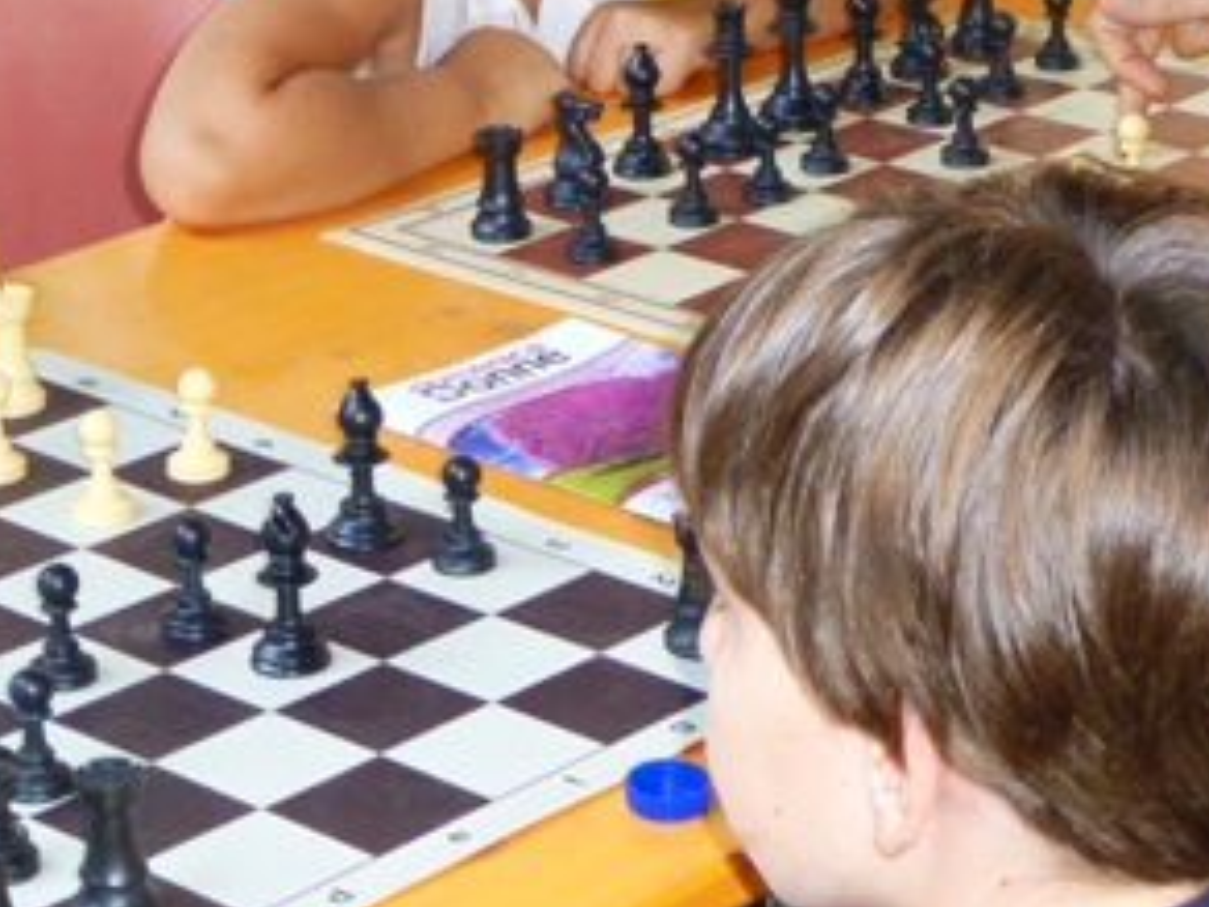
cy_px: -41
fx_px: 4366
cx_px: 874
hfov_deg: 15.7
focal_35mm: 125
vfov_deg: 11.7
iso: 800
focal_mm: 10.1
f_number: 4.4
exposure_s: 1/200
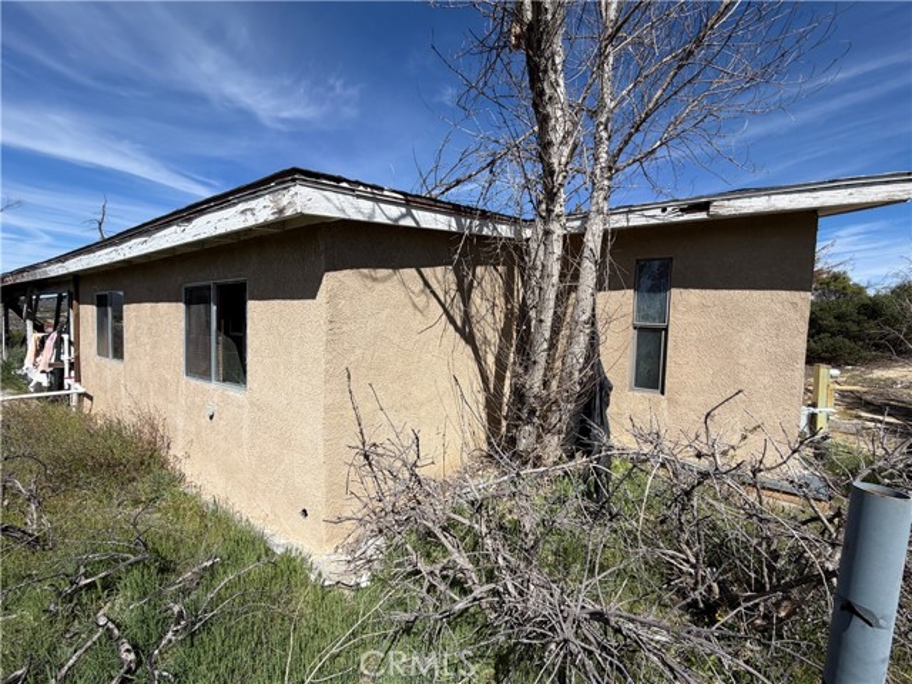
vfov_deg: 85.7
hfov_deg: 102.1
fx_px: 369
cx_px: 456
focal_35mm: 14
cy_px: 342
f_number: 2.2
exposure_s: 1/942
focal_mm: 2.22
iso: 20
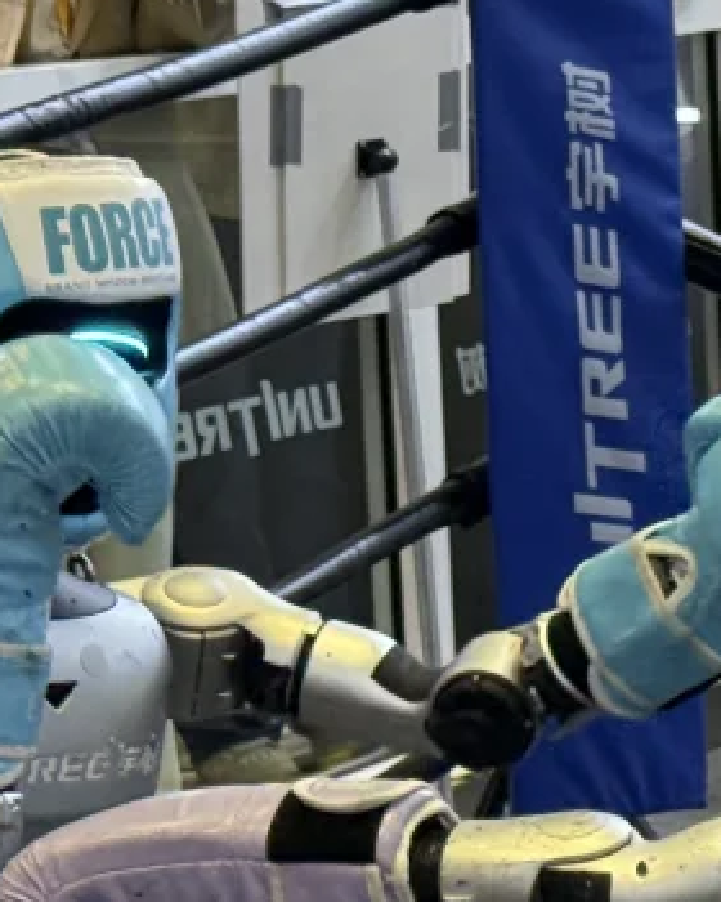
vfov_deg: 10.0
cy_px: 667
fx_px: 5148
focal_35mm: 193
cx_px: 1120
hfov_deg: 7.8
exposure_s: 1/100
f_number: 1.78
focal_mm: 6.76
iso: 125
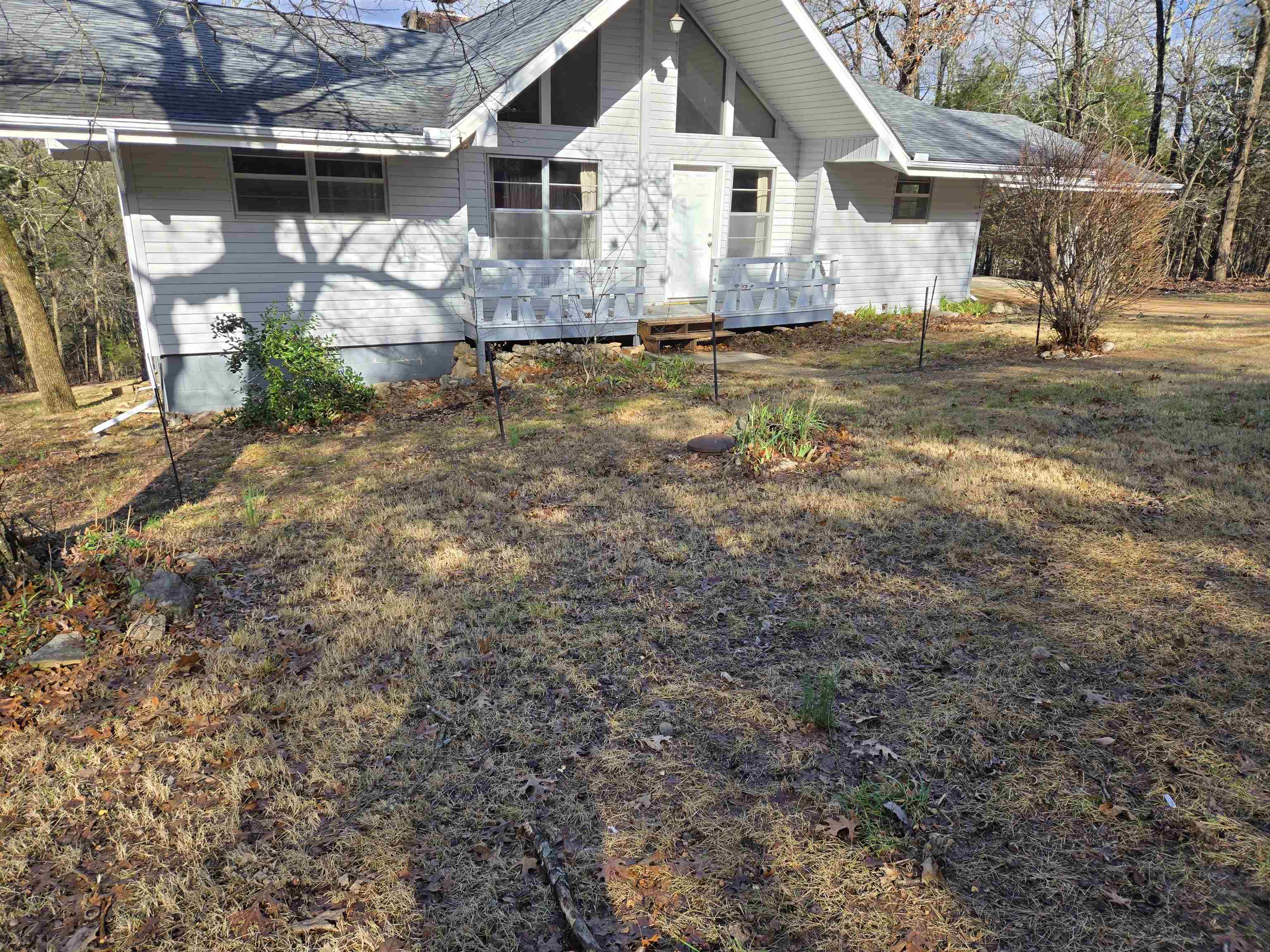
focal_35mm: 23
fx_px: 844
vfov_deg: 58.9
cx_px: 635
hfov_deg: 73.9
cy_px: 476
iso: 25
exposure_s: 1/1328
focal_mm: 5.4
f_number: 1.8
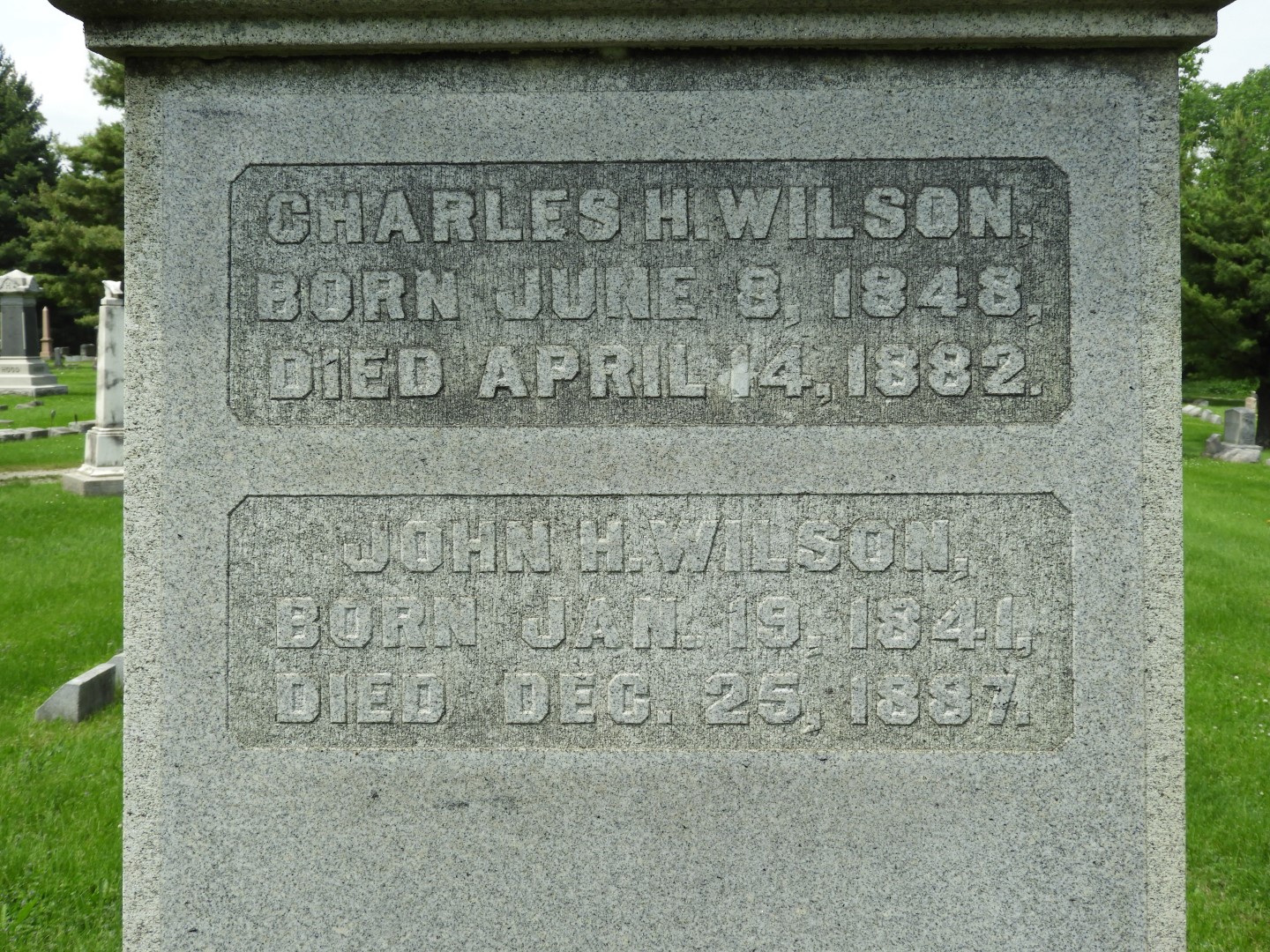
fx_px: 1468
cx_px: 635
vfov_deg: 36.0
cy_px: 476
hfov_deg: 46.8
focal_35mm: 40
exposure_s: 1/640
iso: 100
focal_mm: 7.2
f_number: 3.8
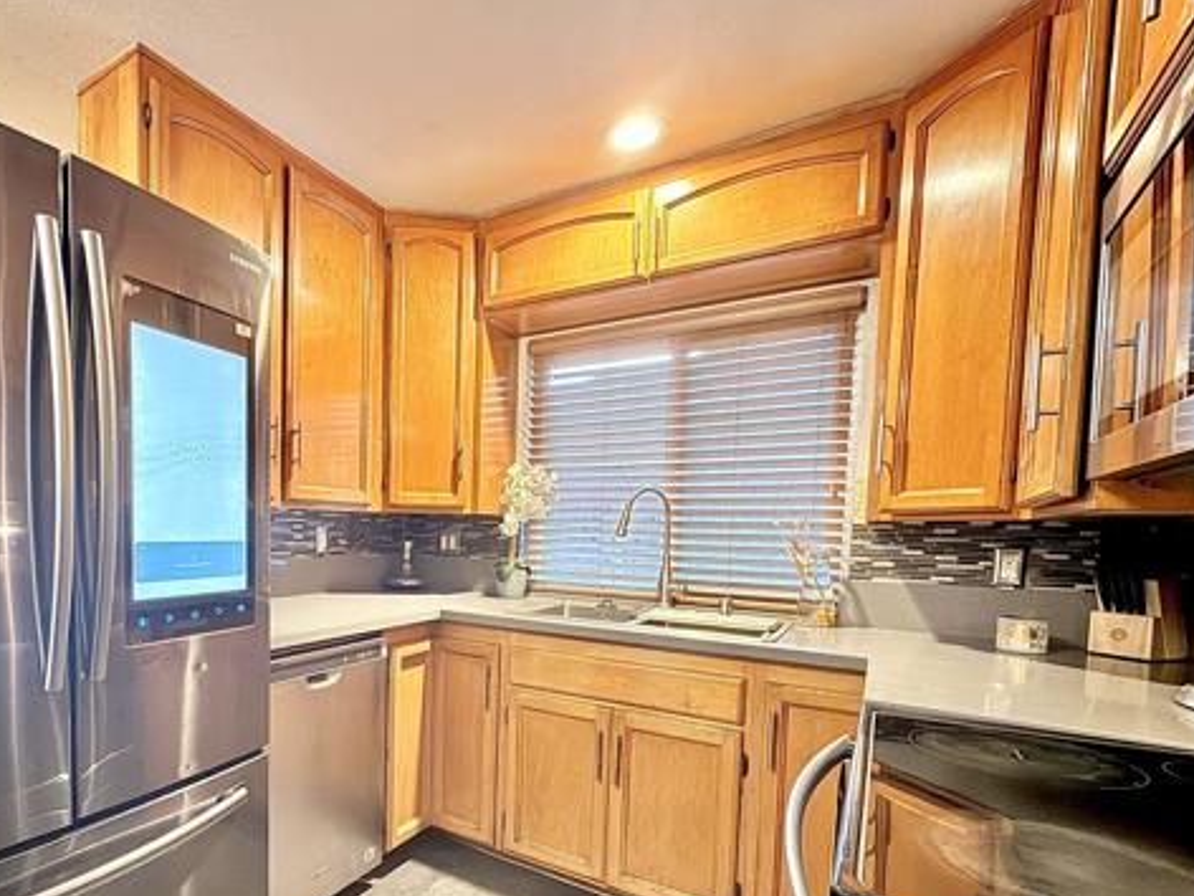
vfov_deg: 67.6
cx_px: 412
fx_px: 655
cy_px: 562
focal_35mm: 19
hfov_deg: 82.2
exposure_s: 1/20
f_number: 2.2
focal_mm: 2.22
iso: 800
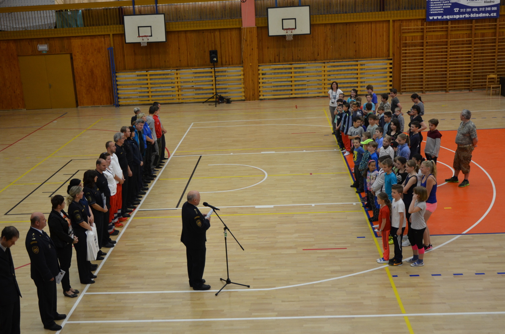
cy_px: 167
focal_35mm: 39
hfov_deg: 49.6
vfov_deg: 34.1
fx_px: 546
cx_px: 252
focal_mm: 26
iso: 640
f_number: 4
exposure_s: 1/60
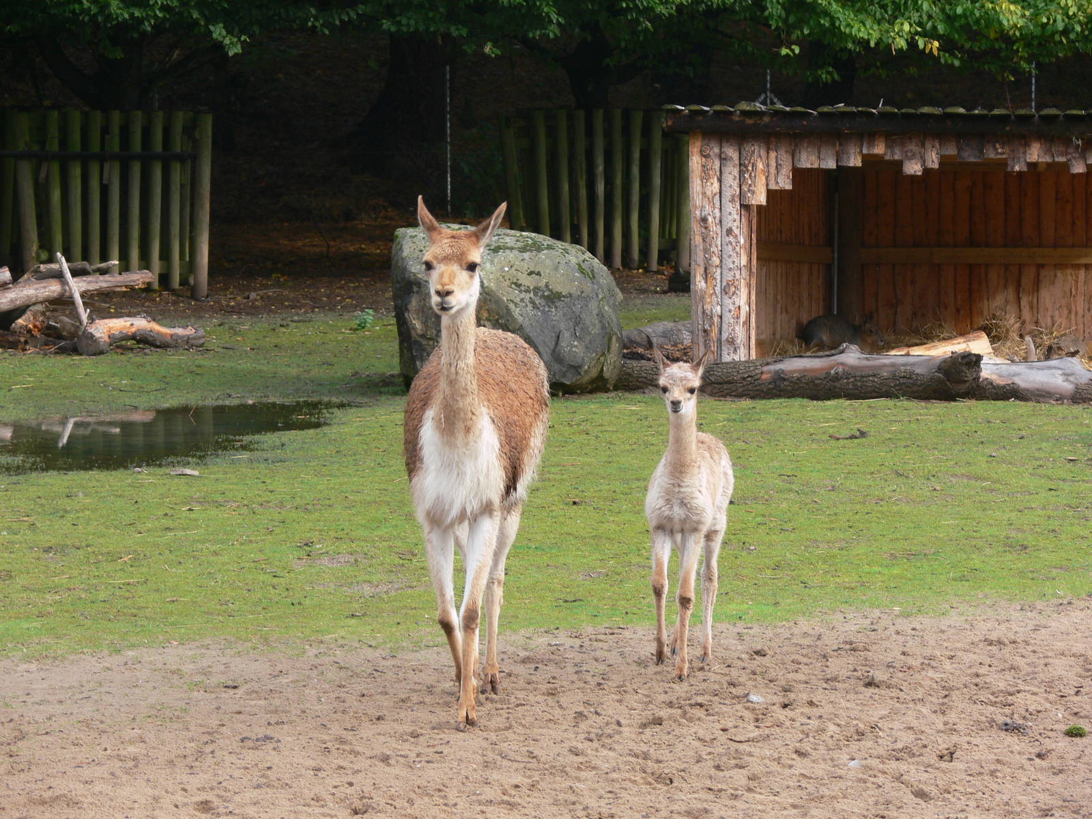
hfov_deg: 14.1
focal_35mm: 140
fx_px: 4416
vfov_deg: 10.6
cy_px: 410
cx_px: 546
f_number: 4
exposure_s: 1/125
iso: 80
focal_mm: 29.5
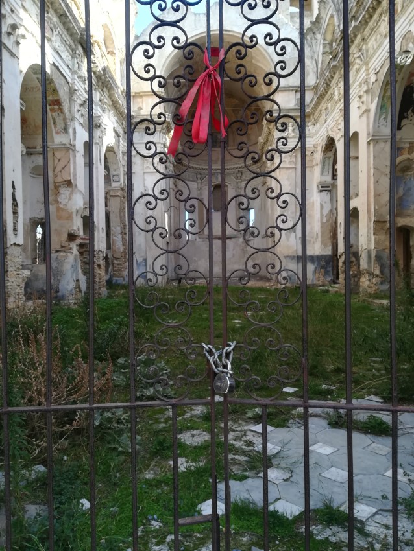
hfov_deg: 53.1
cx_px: 207
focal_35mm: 26
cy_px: 276
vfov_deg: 67.3
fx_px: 414
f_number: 2.2
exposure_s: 1/120
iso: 50
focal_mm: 3.83
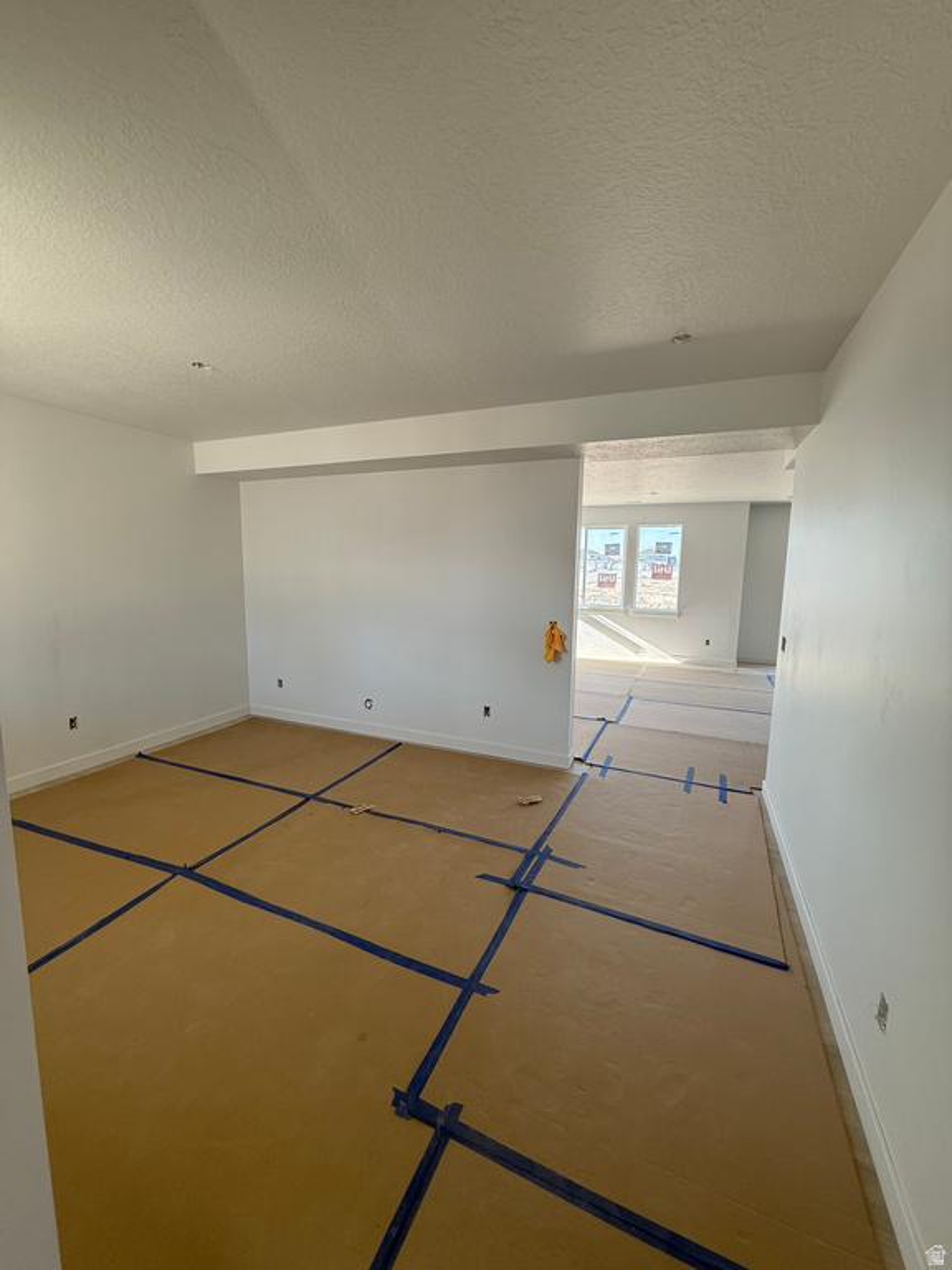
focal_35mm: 14
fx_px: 513
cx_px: 476
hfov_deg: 85.7
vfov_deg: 102.1
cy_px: 635
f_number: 2.2
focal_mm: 2.22
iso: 64
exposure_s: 1/100
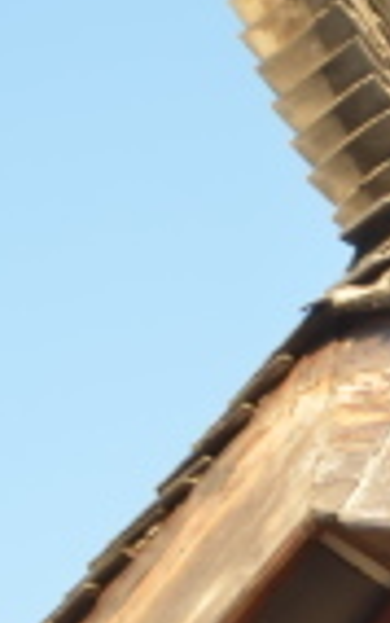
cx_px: 1674
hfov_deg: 5.6
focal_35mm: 198
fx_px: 3360
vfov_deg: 10.0
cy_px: 1101
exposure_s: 1/45
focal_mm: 18
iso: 100
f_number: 8
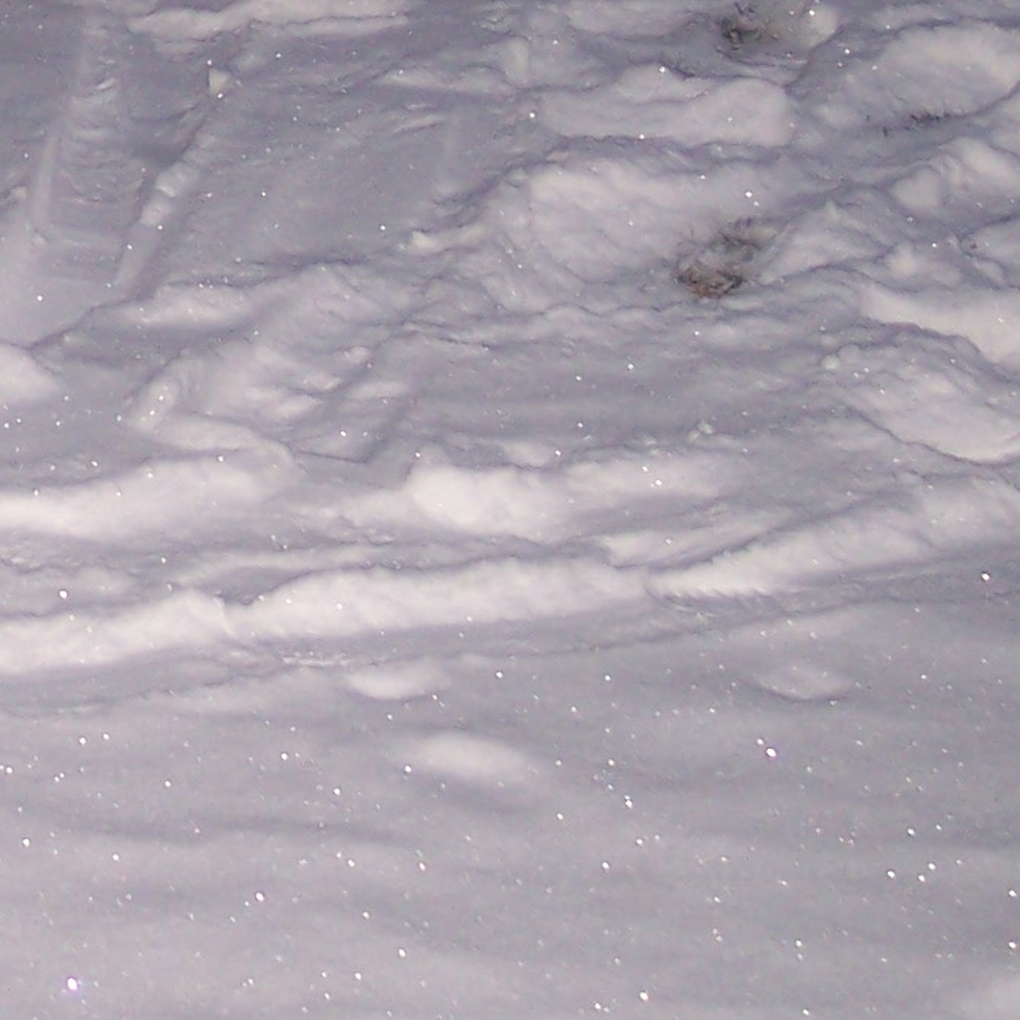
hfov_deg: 11.9
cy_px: -308
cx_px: -285
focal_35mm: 143
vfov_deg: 11.9
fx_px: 4767
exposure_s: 1/60
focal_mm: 8
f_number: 2.8
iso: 100
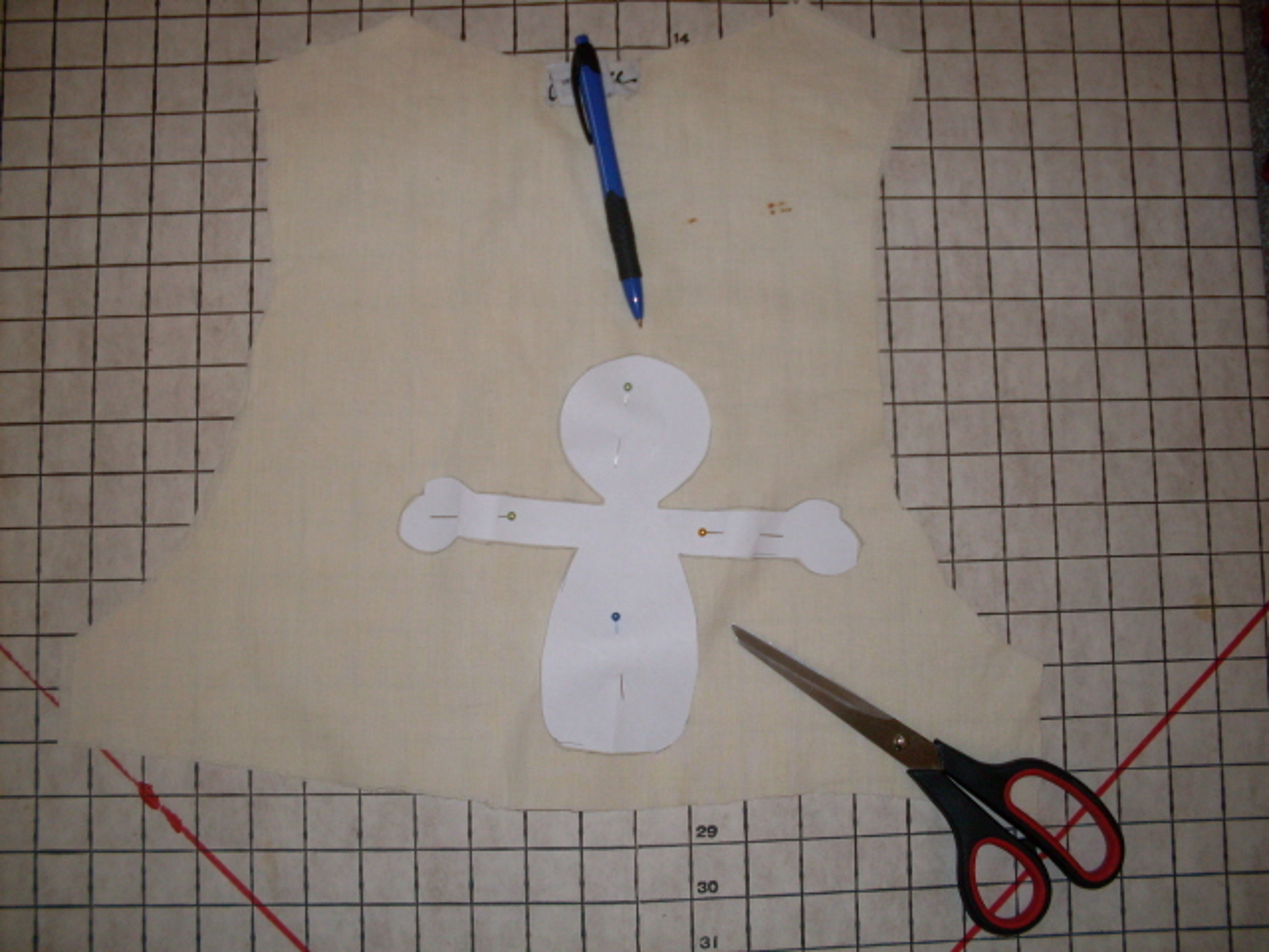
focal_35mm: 38
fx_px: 1393
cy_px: 476
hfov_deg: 49.0
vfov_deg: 37.7
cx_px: 634
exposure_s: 1/45
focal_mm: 6.3
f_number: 2.8
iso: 100
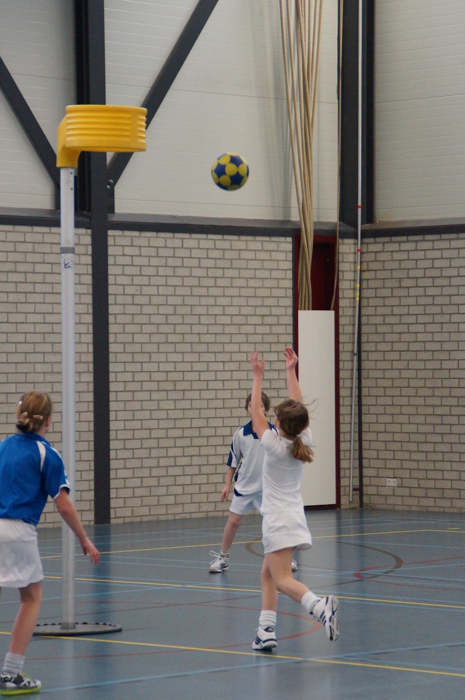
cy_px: 350
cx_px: 232
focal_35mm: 165
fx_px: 3205
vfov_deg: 12.5
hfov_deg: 8.3
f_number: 5.6
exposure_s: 1/320
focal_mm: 110
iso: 3200
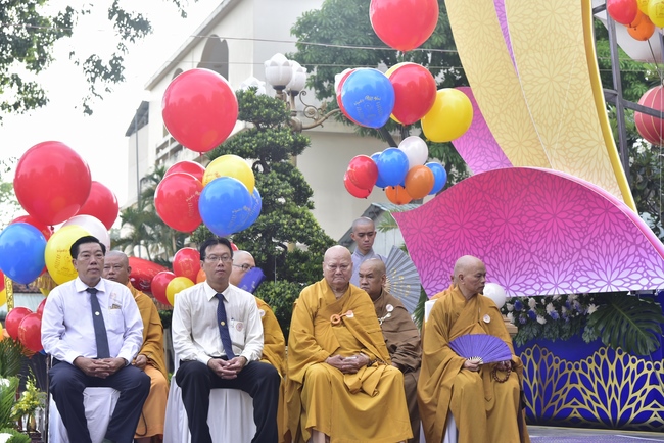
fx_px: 1292
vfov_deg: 19.5
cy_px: 222
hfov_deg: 28.8
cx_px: 332
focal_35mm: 70
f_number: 5.6
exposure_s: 1/160
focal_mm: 70
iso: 320
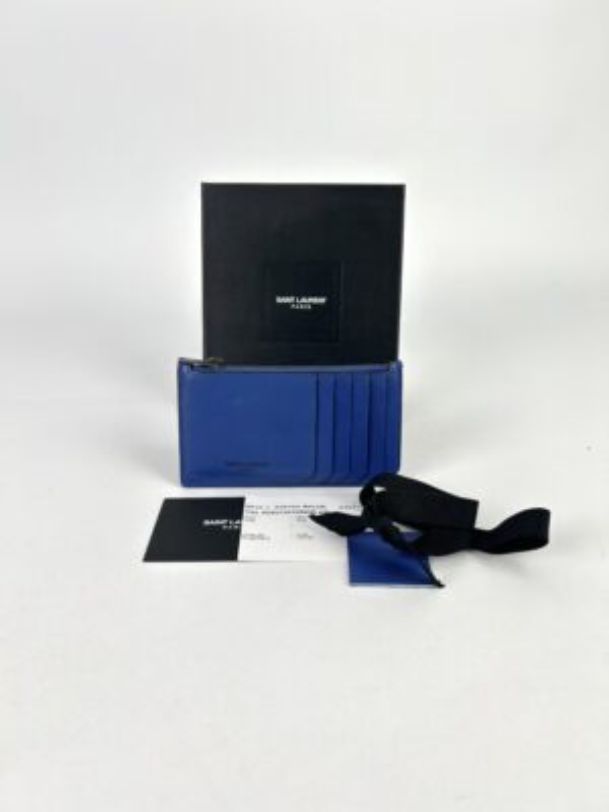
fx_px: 610
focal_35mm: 26
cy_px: 406
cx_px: 304
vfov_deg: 67.3
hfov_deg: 53.1
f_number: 1.5
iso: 40
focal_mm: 5.7
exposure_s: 1/218
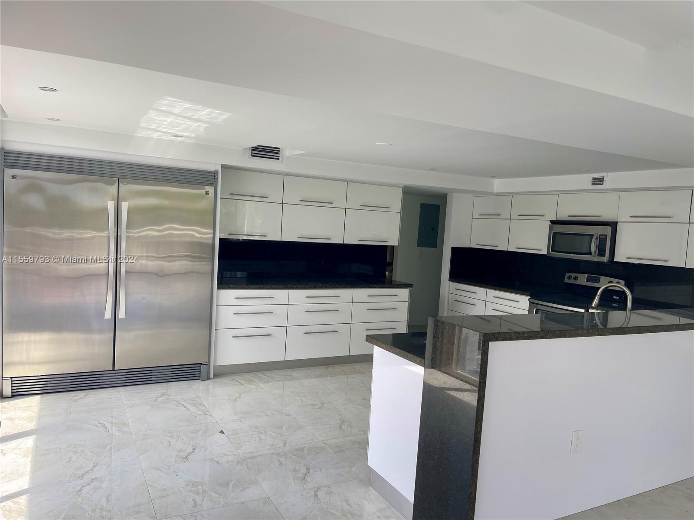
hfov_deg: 69.4
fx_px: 501
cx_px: 347
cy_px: 260
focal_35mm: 25
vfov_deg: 54.9
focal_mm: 5.1
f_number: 1.6
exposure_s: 1/446
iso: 32
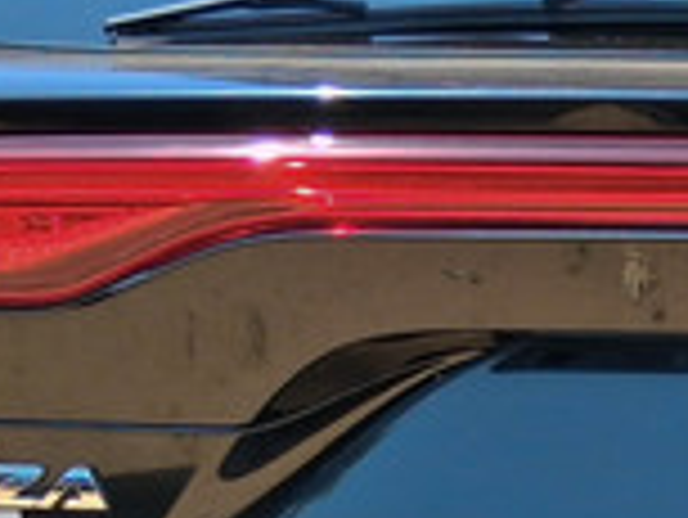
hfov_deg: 13.8
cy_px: 775
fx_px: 2705
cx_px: 980
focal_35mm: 136
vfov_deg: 10.5
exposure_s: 1/410
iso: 25
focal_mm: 3.98
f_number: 1.8
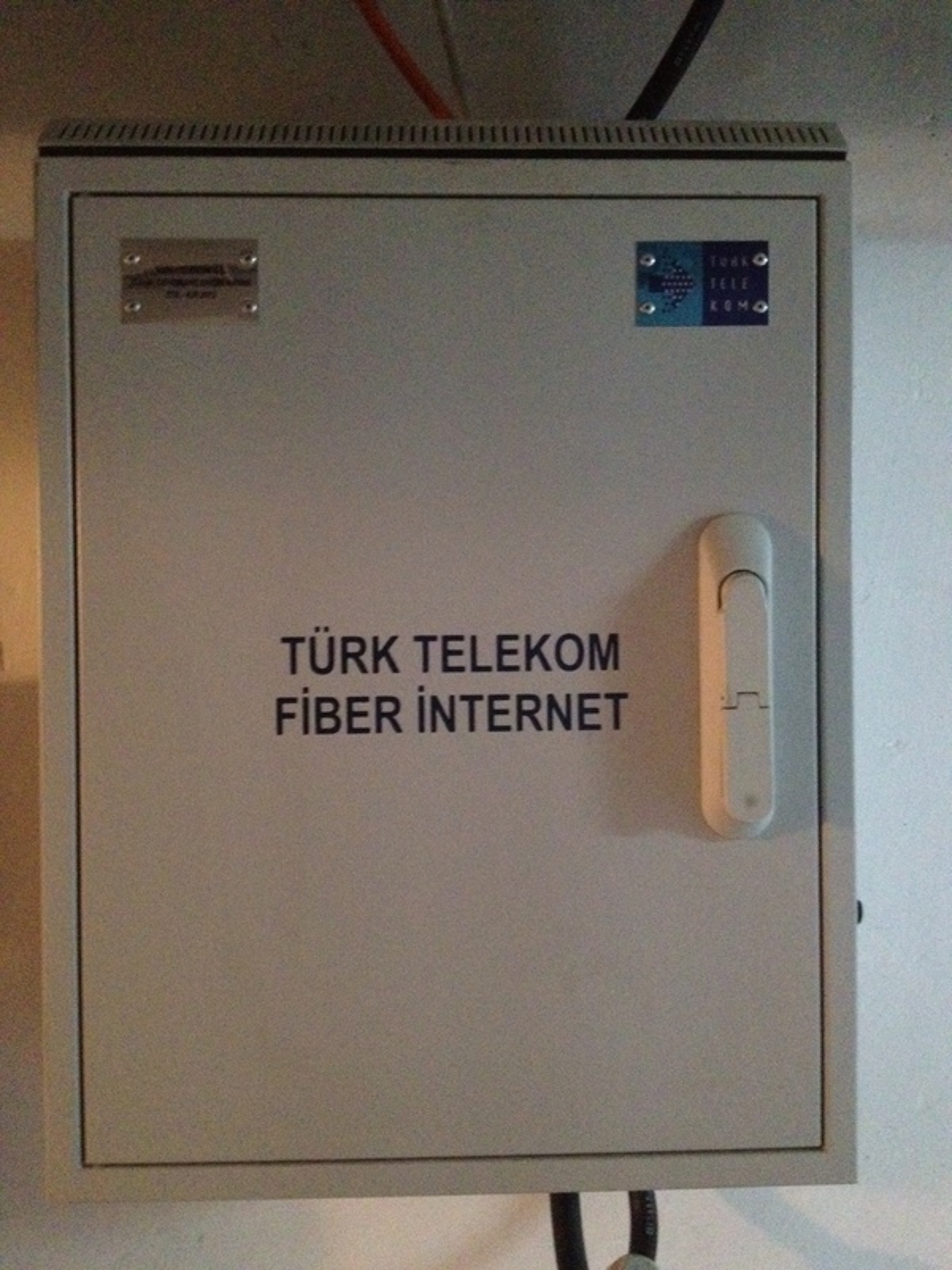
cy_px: 635
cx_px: 476
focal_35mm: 35
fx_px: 1283
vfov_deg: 52.6
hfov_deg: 40.7
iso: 800
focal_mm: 4.28
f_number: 2.4
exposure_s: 1/15
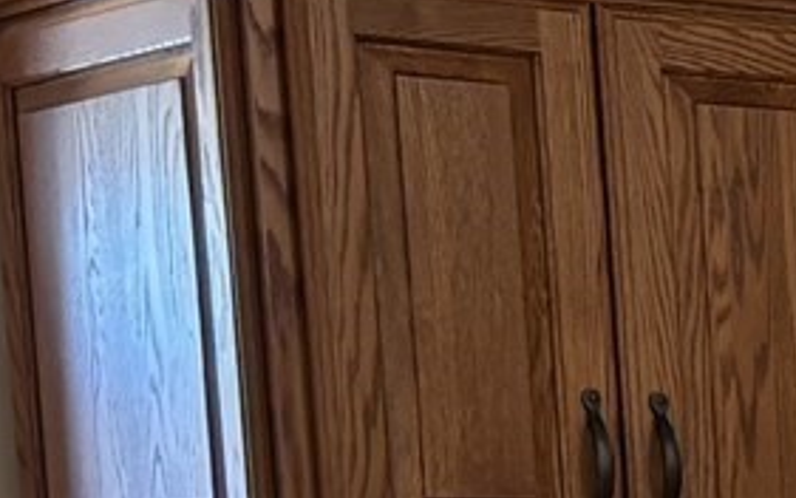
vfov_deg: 6.3
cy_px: 1089
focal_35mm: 201
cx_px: 2416
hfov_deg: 8.6
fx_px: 4363
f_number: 1.6
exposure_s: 1/60
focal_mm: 5.96
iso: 160
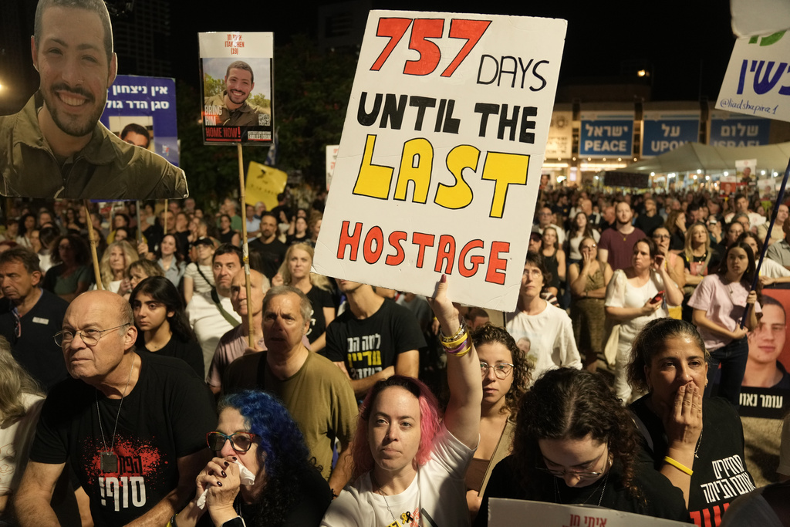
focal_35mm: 24
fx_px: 527
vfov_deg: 53.1
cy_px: 264
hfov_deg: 73.7
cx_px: 395
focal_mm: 24
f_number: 2.8
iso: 2500
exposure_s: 1/160
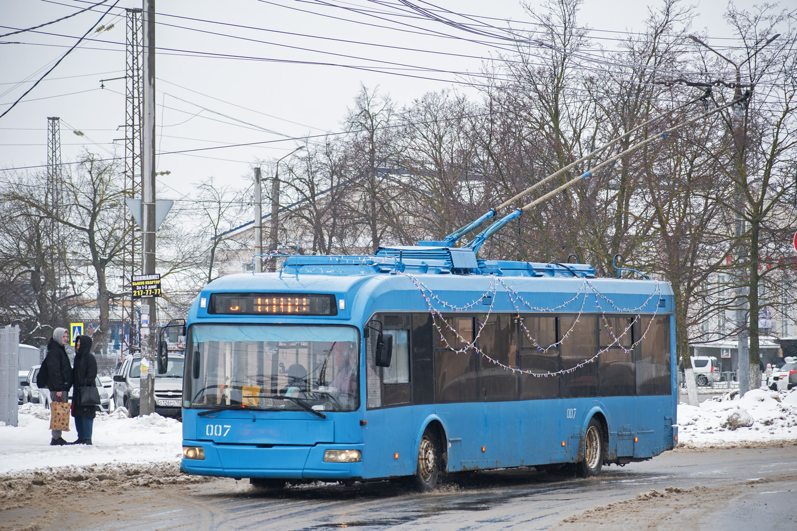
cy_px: 266
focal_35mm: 188
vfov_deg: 7.3
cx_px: 398
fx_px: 4150
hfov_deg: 11.0
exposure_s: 1/500
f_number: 4.8
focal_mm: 125
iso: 2000
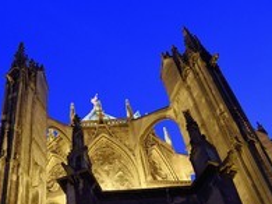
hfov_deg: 31.1
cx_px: 43
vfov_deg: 23.9
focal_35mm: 60
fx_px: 471
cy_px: 173
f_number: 6.3
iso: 1600
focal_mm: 29
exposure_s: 1/4
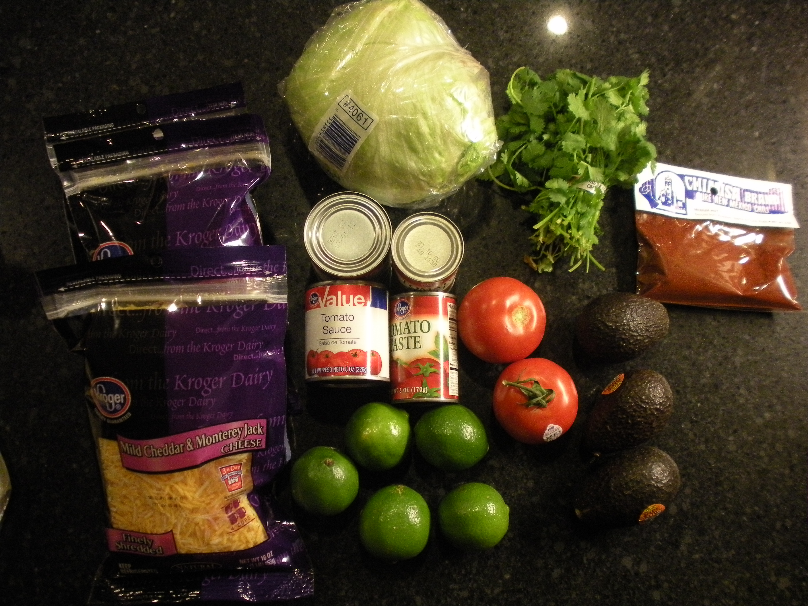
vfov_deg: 40.7
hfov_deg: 52.6
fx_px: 817
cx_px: 404
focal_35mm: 35
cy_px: 303
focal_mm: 6.3
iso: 400
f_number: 3.5
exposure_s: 1/20
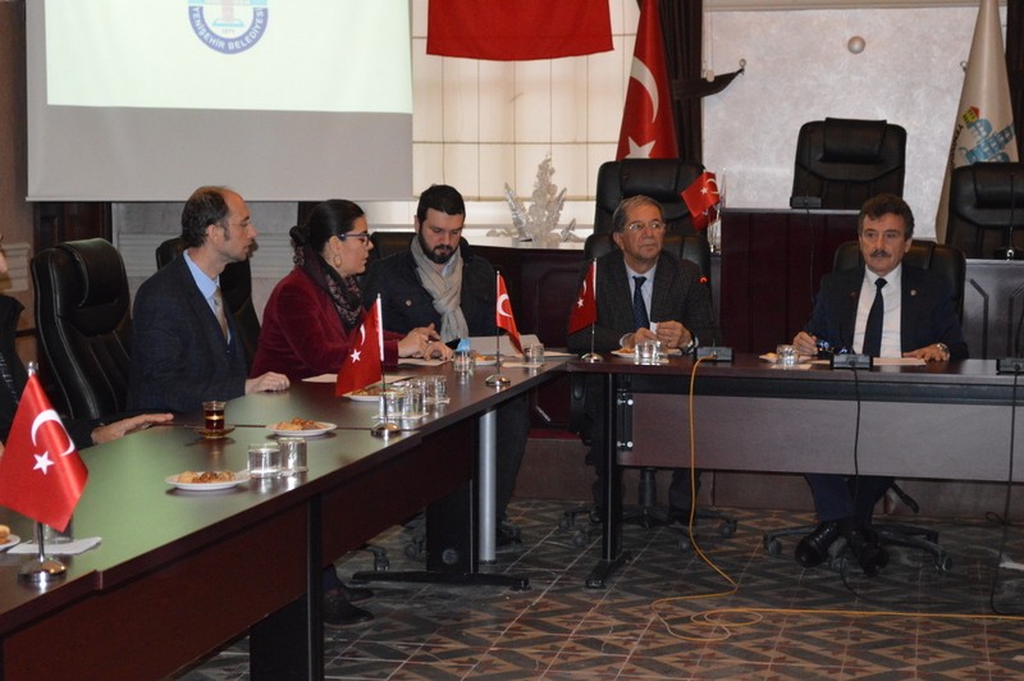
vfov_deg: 19.7
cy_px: 340
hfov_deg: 29.3
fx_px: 1961
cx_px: 512
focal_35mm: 69
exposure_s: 1/60
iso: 3200
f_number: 5.3
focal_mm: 46
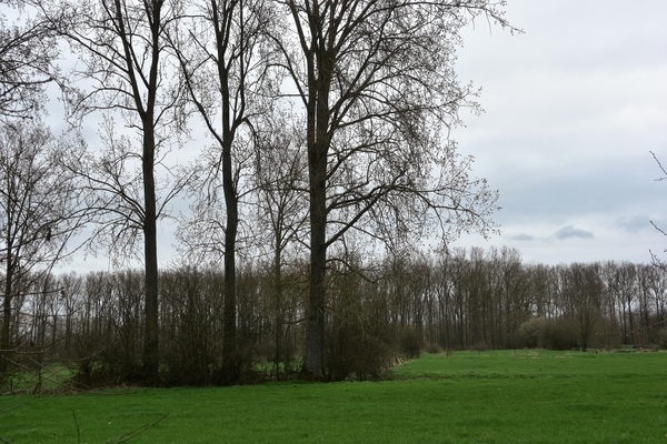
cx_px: 334
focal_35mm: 48
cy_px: 222
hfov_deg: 41.1
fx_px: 889
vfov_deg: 28.1
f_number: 11
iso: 160
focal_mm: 32
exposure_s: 1/125
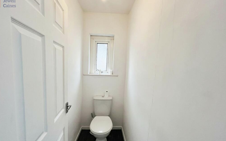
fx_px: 86
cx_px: 112
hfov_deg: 105.3
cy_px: 79
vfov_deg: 78.3
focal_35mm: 14
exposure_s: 1/100
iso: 125
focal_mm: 1.57
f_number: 1.8
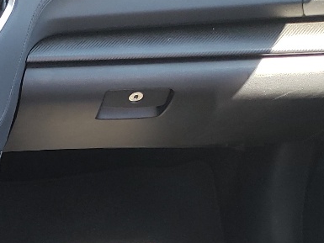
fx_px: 1011
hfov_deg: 17.0
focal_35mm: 108
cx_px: -108
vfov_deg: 13.4
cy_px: 287
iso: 60
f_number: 1.5
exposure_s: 1/120
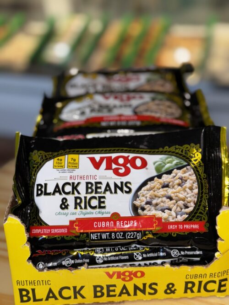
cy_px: 152
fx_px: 424
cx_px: 114
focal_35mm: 48
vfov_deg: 39.7
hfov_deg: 30.3
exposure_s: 1/167
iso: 50
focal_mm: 6.76
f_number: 1.78
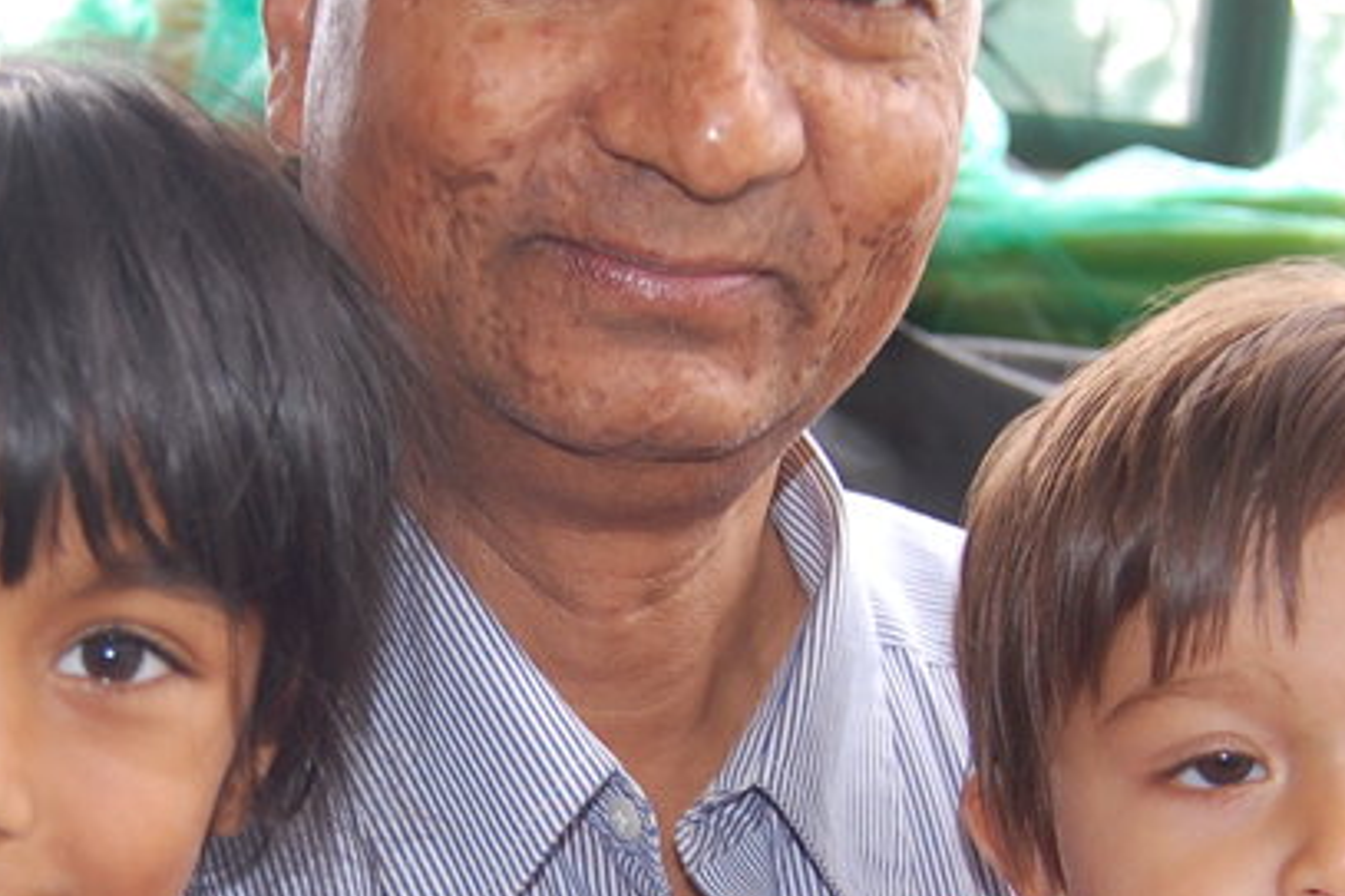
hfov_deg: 24.3
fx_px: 3100
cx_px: 430
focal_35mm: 83
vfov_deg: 16.2
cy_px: 851
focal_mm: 22
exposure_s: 1/60
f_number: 3.8
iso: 400
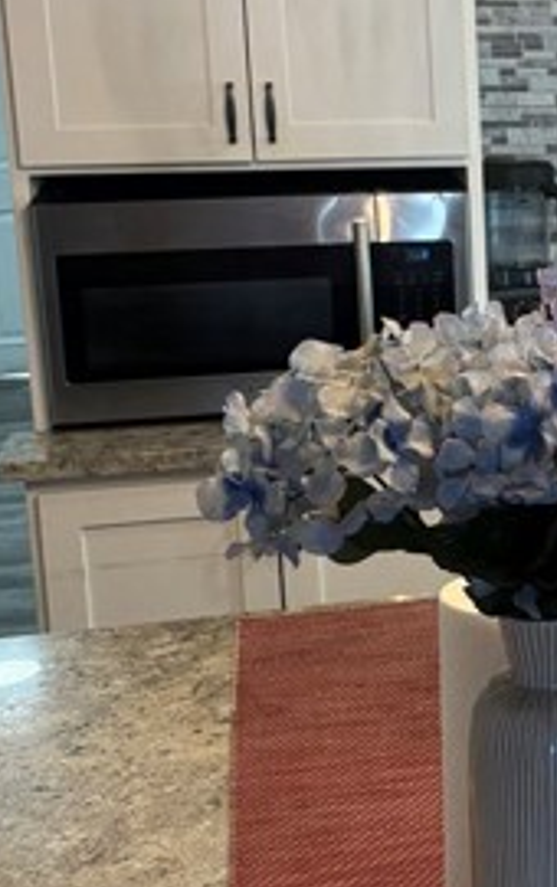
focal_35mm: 65
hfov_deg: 18.5
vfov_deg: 31.4
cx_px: 747
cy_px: 340
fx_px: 1575
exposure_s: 1/60
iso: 200
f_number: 1.6
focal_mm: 5.96
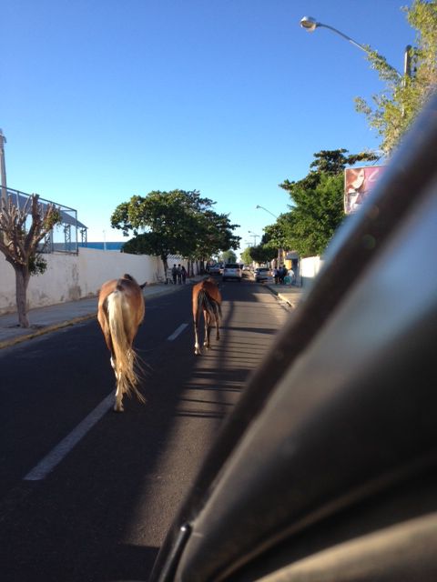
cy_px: 291
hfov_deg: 40.7
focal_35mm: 35
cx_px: 218
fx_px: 589
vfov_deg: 52.6
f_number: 2.4
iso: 64
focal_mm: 4.28
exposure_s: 1/657
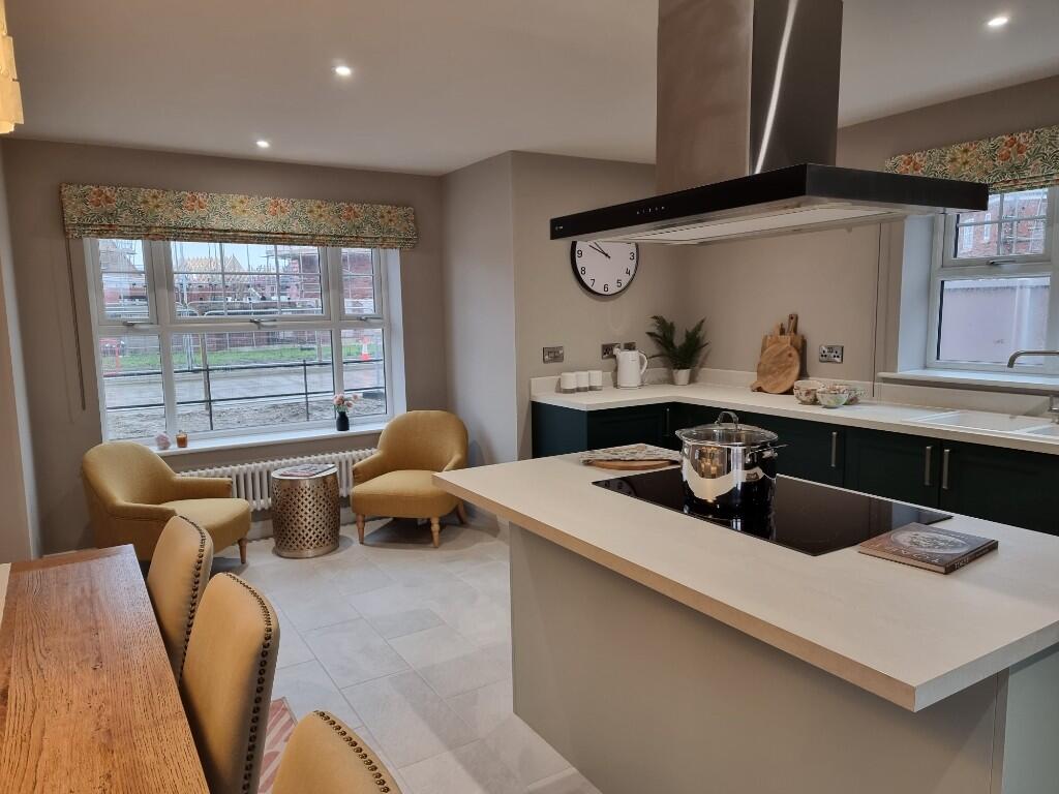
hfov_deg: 71.6
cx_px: 530
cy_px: 397
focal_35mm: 24
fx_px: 734
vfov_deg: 56.8
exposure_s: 1/100
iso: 160
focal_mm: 6.7
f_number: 1.8
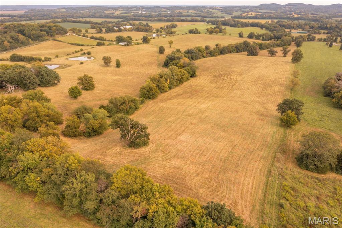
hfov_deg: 65.5
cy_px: 114
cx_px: 171
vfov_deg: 46.3
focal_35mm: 28
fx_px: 266
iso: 100
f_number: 4.5
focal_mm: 10.26
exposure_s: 1/120
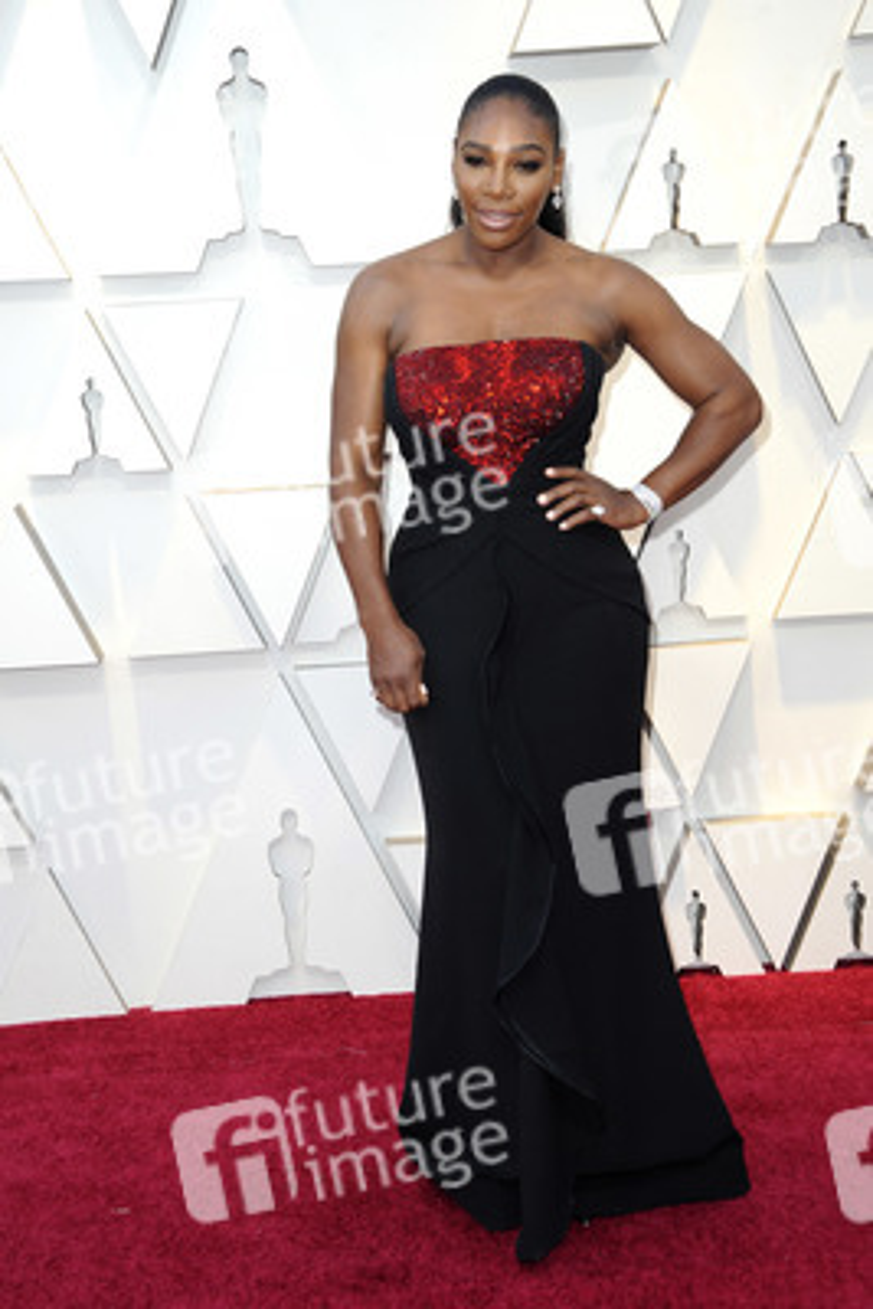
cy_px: 654
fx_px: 2035
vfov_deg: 35.6
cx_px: 436
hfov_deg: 24.2
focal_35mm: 56
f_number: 6.3
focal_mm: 56
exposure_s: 1/250
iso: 1000
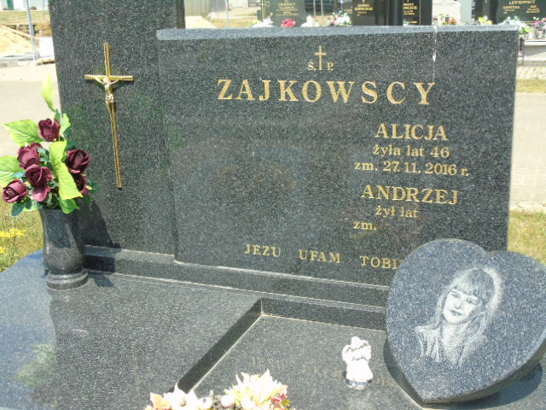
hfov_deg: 41.2
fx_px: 726
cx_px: 273
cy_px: 205
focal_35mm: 46
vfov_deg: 31.5
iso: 80
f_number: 4.1
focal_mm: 8.2
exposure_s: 1/250
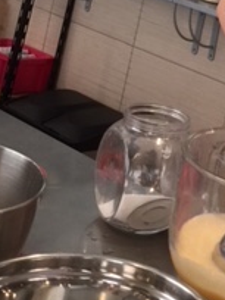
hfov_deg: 15.6
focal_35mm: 91
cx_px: 274
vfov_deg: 20.2
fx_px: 789
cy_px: -57
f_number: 2.2
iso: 50
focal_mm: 4.15
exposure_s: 1/33
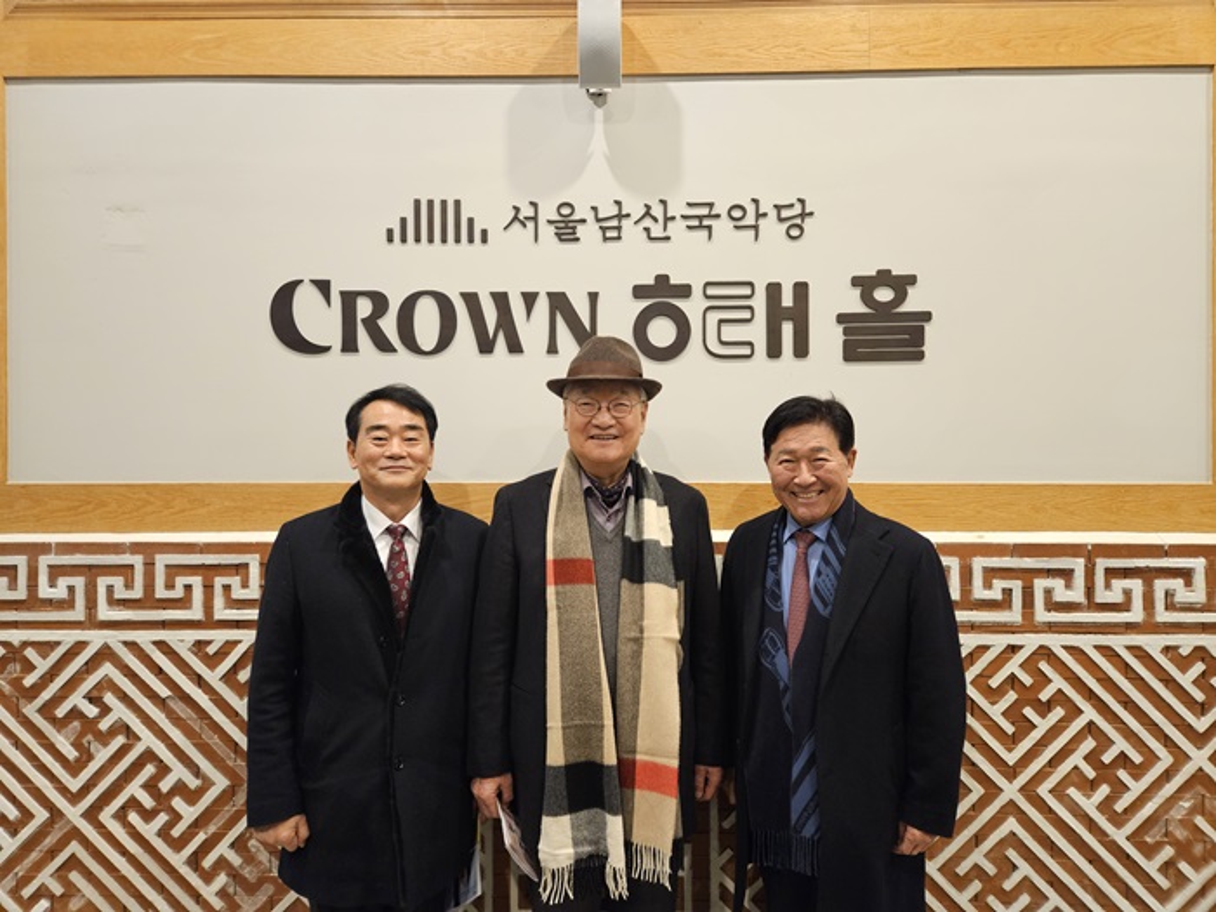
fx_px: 808
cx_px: 608
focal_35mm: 23
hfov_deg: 73.9
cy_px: 456
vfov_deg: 58.9
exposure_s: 1/60
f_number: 1.8
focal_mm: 5.4
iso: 800
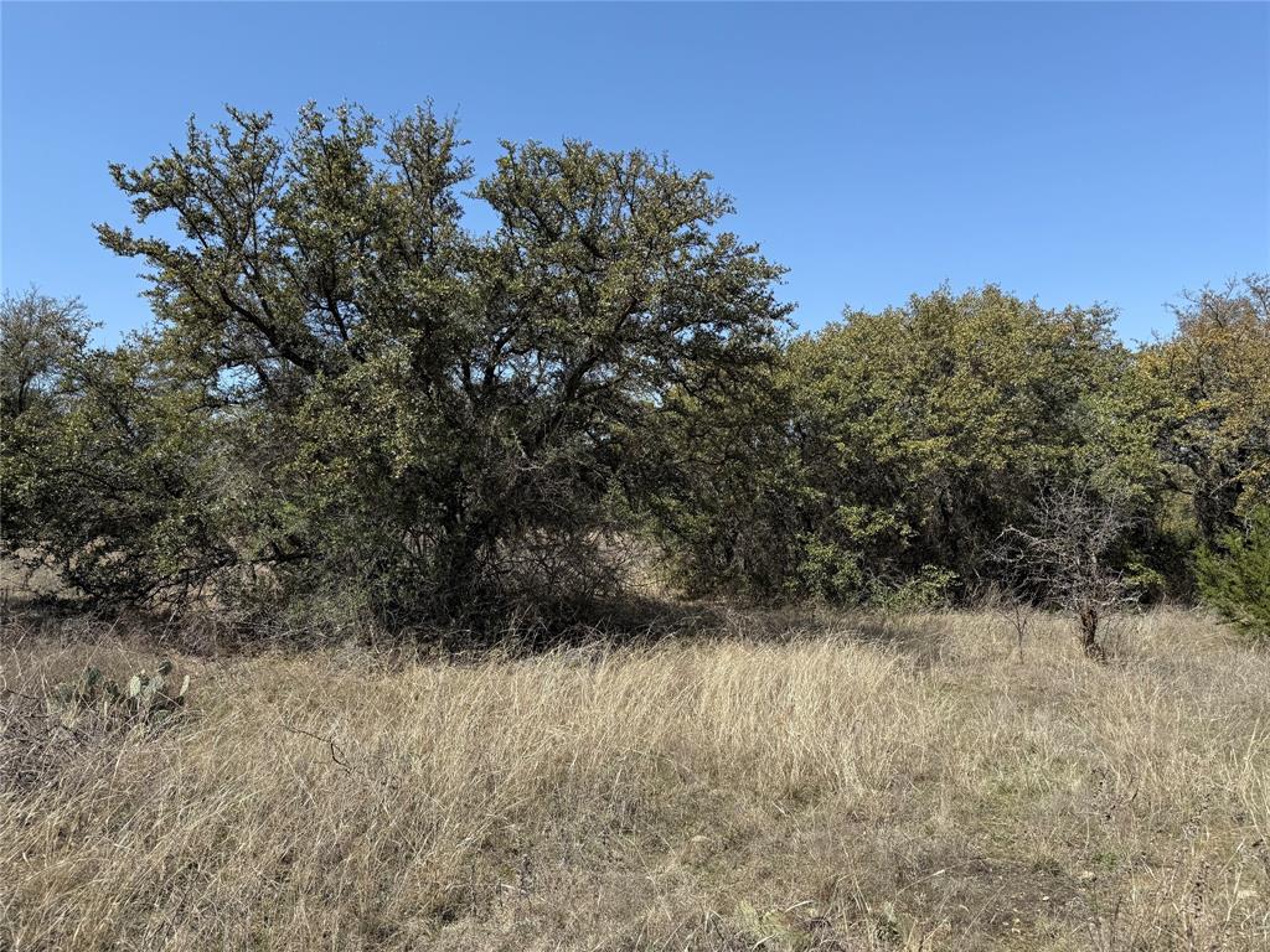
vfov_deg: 56.8
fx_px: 881
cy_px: 476
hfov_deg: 71.6
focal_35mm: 24
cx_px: 635
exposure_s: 1/3279
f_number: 1.78
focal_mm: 6.76
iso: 80
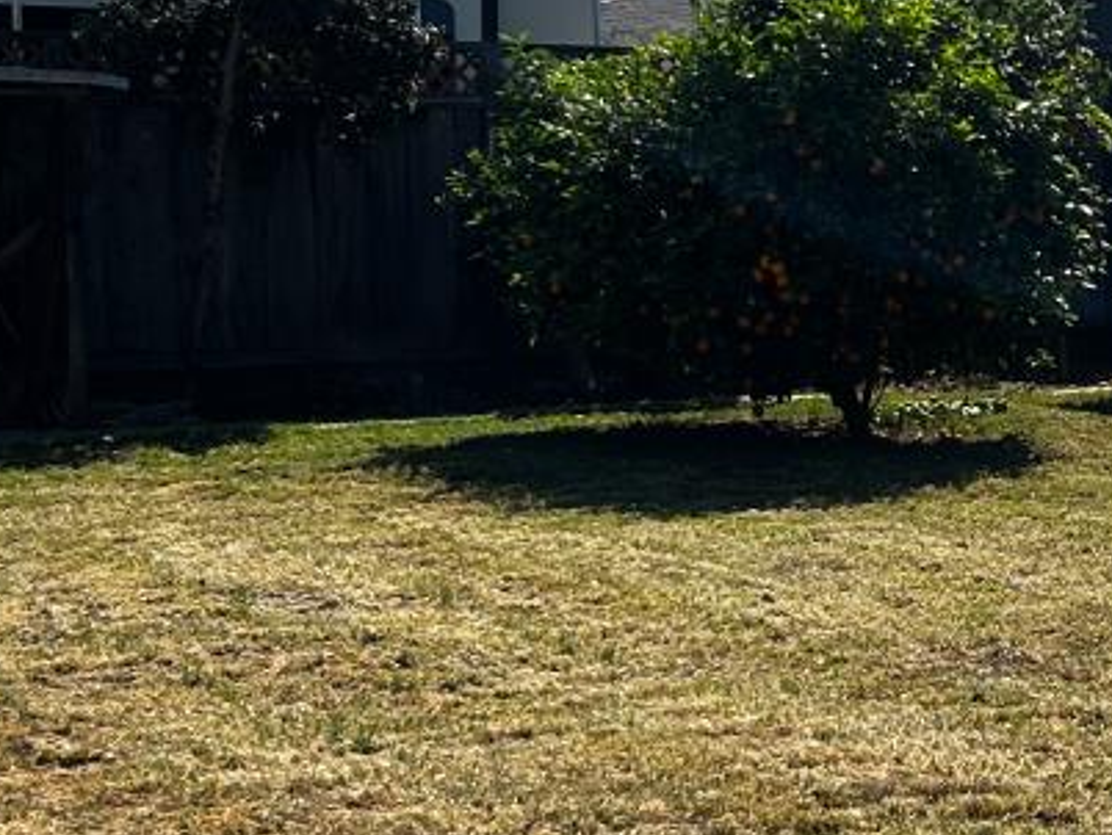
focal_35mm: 97
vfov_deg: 15.3
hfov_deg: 19.6
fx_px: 3118
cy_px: 377
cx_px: 1104
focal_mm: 5.7
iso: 50
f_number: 1.5
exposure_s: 1/5882
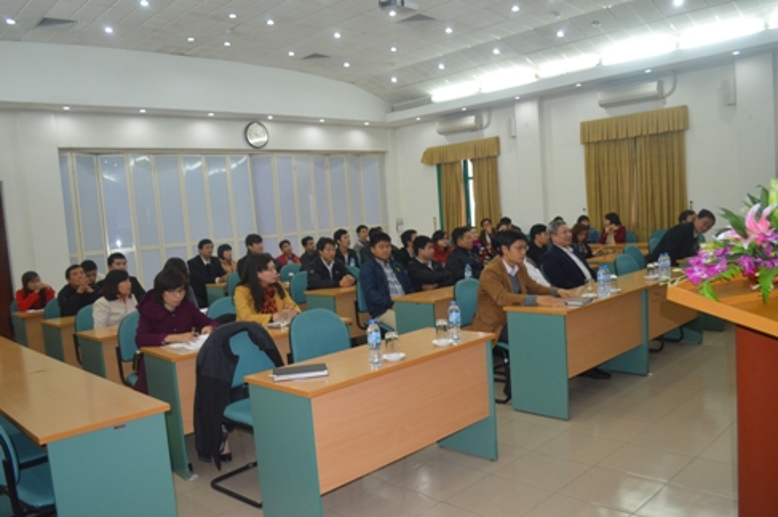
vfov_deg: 47.9
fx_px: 583
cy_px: 258
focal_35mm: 27
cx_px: 389
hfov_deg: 67.4
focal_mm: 18
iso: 560
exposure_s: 1/60
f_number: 3.5
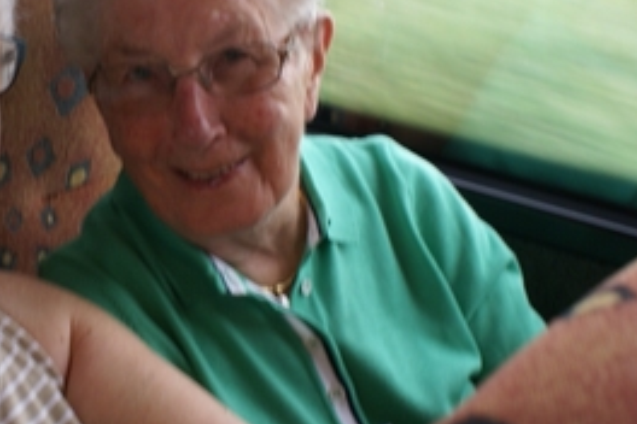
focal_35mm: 75
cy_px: 111
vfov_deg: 18.1
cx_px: 80
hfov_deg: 26.2
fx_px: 1327
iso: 100
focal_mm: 22
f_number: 5.6
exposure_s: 1/50
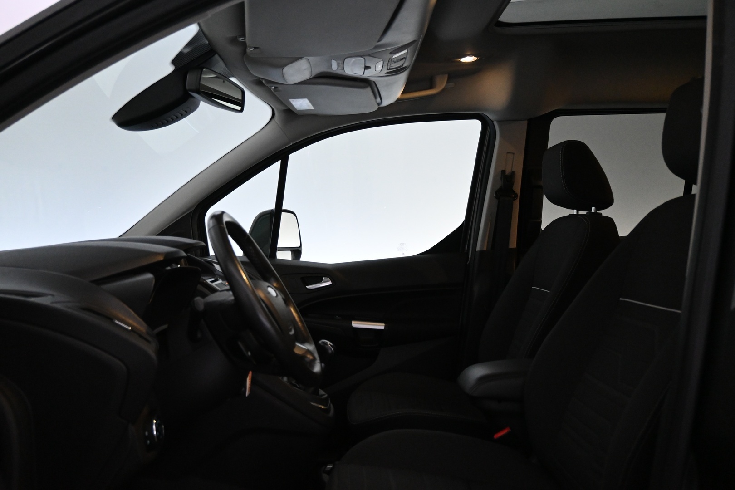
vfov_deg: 41.7
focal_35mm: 32
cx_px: 368
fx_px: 643
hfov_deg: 59.5
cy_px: 245
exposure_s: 1/80
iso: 3200
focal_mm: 21
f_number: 4
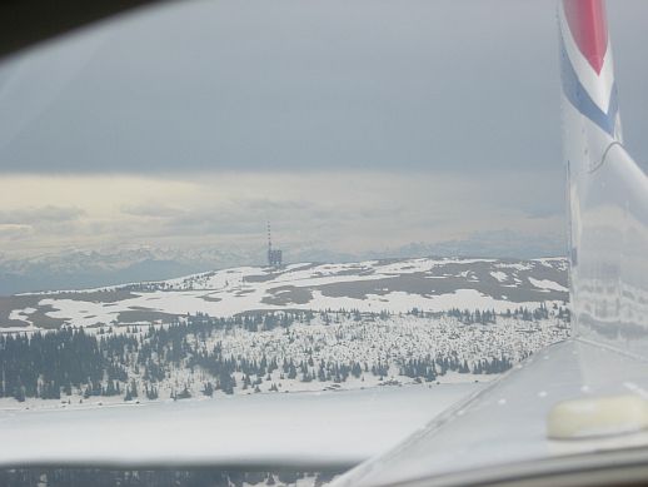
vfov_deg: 13.1
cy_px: 244
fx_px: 2116
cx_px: 324
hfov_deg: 17.4
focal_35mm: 113
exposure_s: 1/418
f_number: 4.9
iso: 64
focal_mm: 23.4
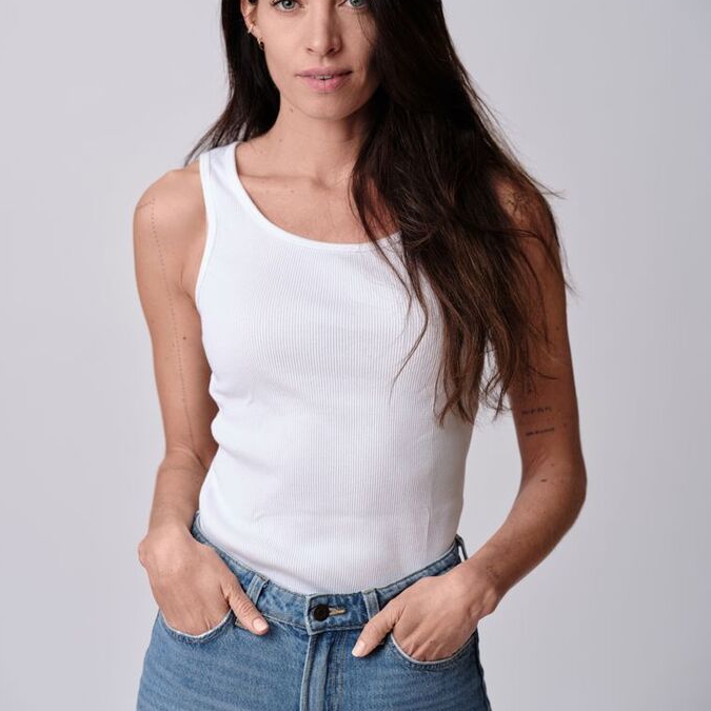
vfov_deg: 16.9
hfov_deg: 16.9
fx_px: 2394
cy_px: 328
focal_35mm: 103
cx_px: 355
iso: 100
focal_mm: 110
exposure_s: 1/125
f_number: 4
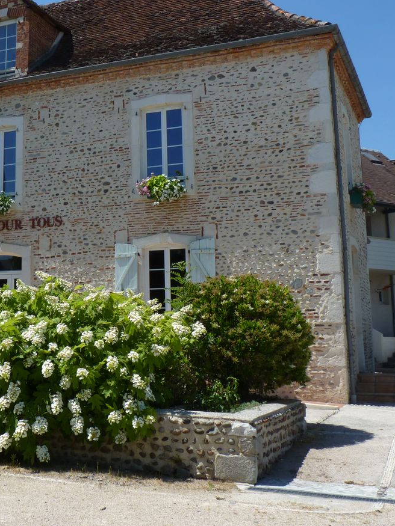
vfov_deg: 37.3
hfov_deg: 27.7
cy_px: 204
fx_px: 776
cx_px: 55
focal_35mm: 51
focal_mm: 5.4
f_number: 3.6
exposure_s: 1/800
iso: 80
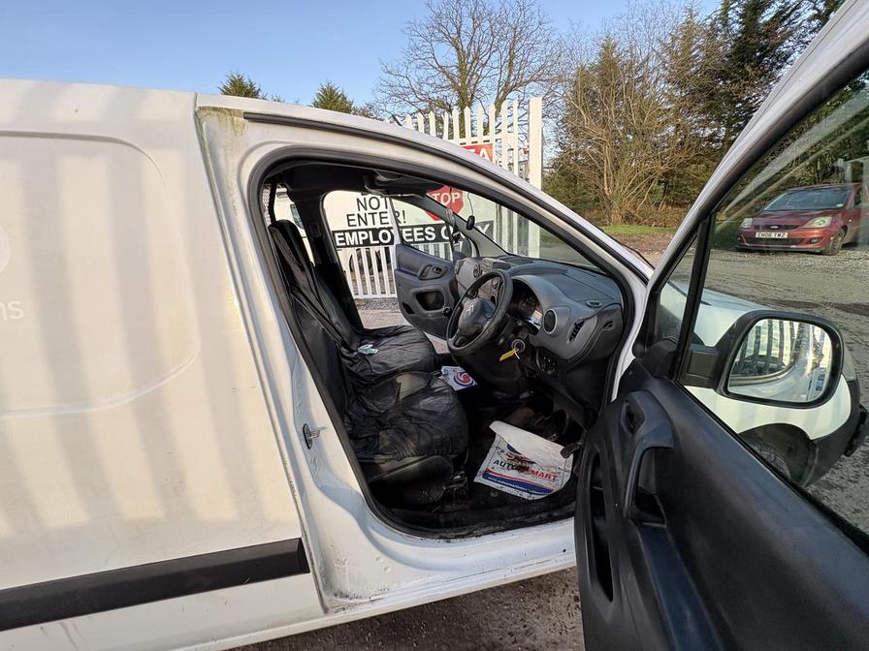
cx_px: 434
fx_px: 351
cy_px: 326
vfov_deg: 85.7
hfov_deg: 102.1
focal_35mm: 14
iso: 64
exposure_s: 1/160
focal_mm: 2.22
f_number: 2.2
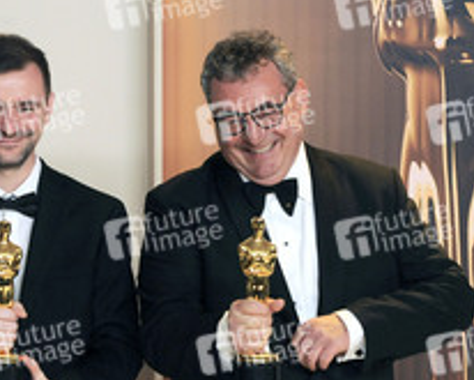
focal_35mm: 215
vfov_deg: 7.2
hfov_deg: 8.9
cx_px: -37
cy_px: 290
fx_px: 3018
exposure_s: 1/200
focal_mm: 105
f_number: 5.6
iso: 2000
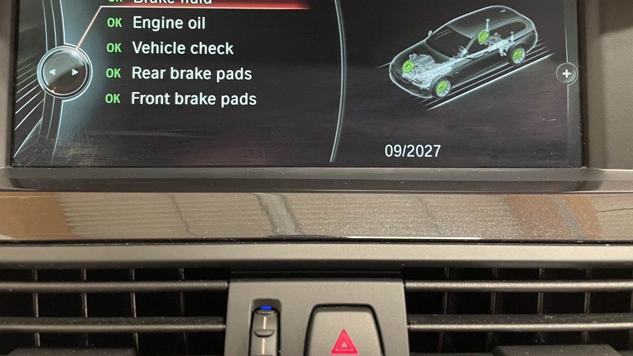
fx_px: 487
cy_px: 126
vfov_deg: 39.8
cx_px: 310
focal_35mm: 29
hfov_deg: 66.1
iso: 640
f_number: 1.6
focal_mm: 4.2
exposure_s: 1/25
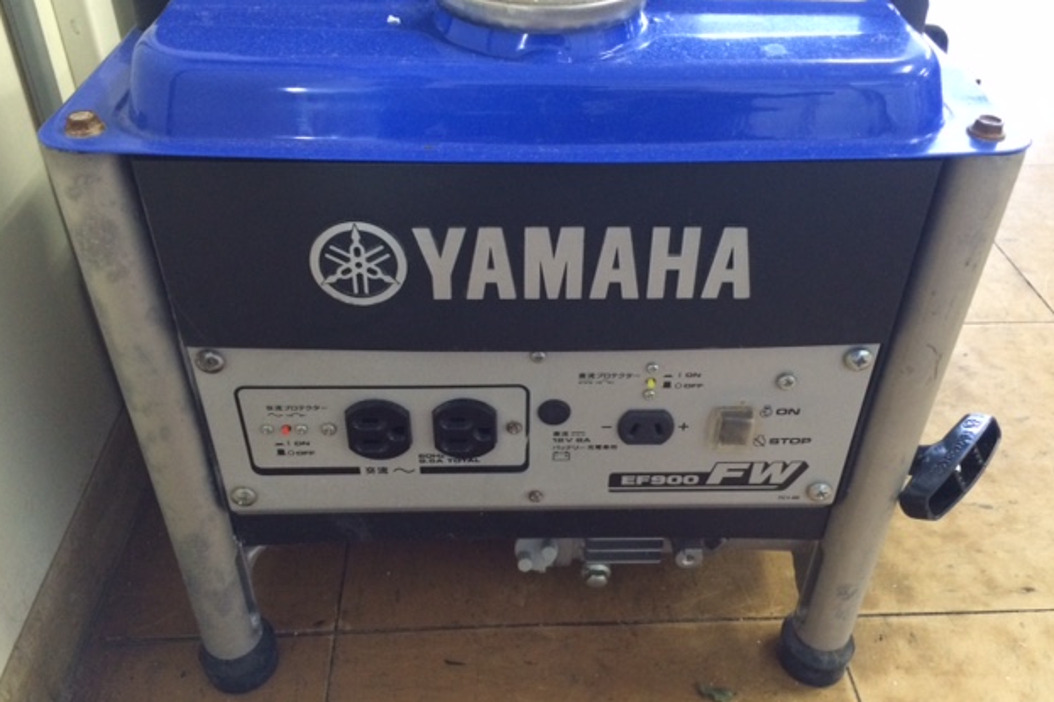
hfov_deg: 60.3
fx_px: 907
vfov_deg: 42.3
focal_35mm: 31
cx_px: 533
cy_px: 352
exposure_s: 1/30
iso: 320
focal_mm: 4.15
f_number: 2.2
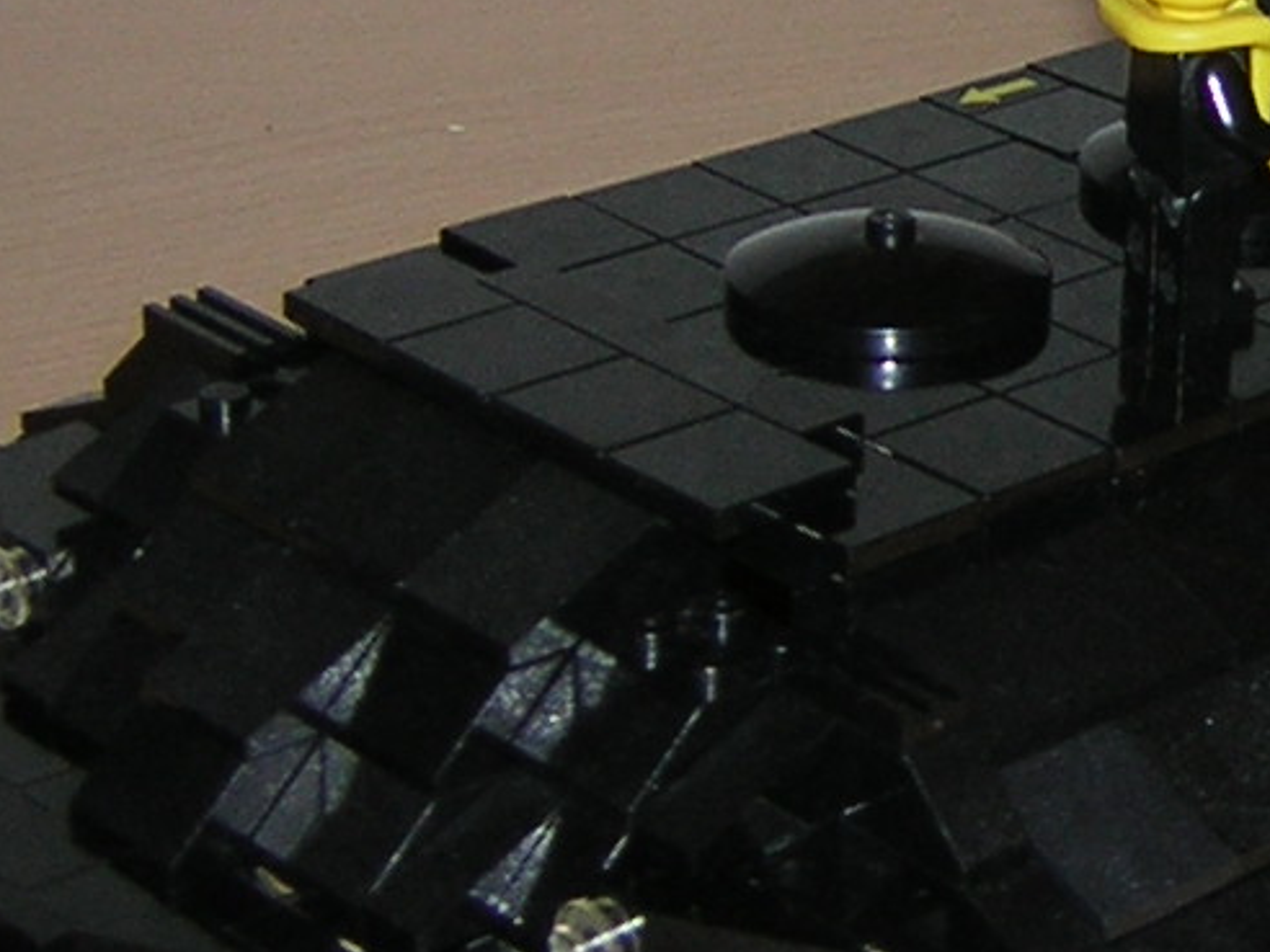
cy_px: 175
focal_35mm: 117
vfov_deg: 12.6
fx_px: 4293
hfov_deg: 15.9
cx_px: 1683
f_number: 2.6
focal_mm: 4.7
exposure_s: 1/60.1
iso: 50
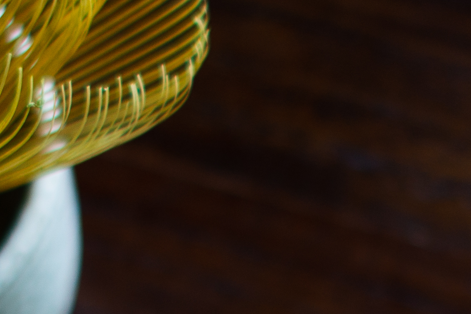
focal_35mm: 357
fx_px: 4668
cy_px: 630
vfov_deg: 3.8
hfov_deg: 5.8
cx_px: 444
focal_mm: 50
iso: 100
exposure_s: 1/125
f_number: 2
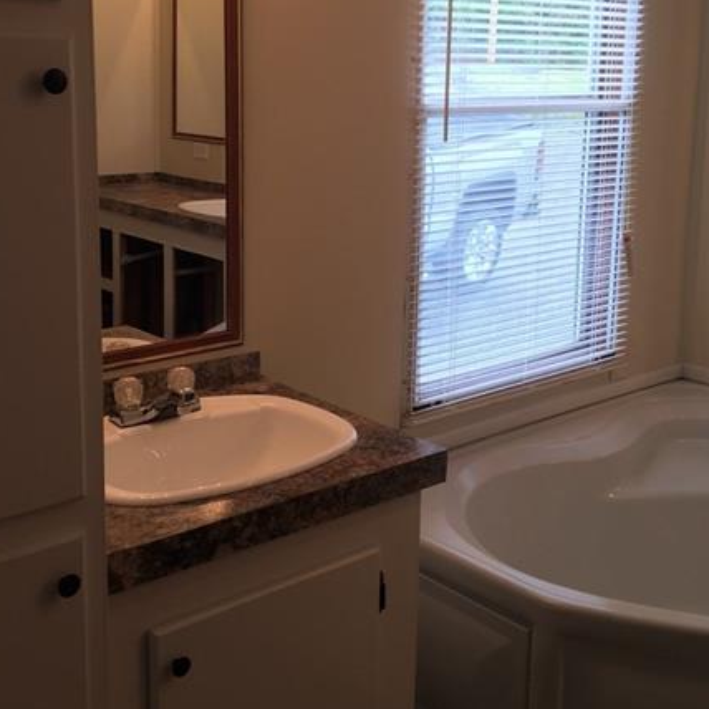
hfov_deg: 36.8
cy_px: 252
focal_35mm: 46
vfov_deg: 36.5
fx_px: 1066
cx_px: 353
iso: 25
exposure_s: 1/40
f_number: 2.2
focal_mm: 4.15
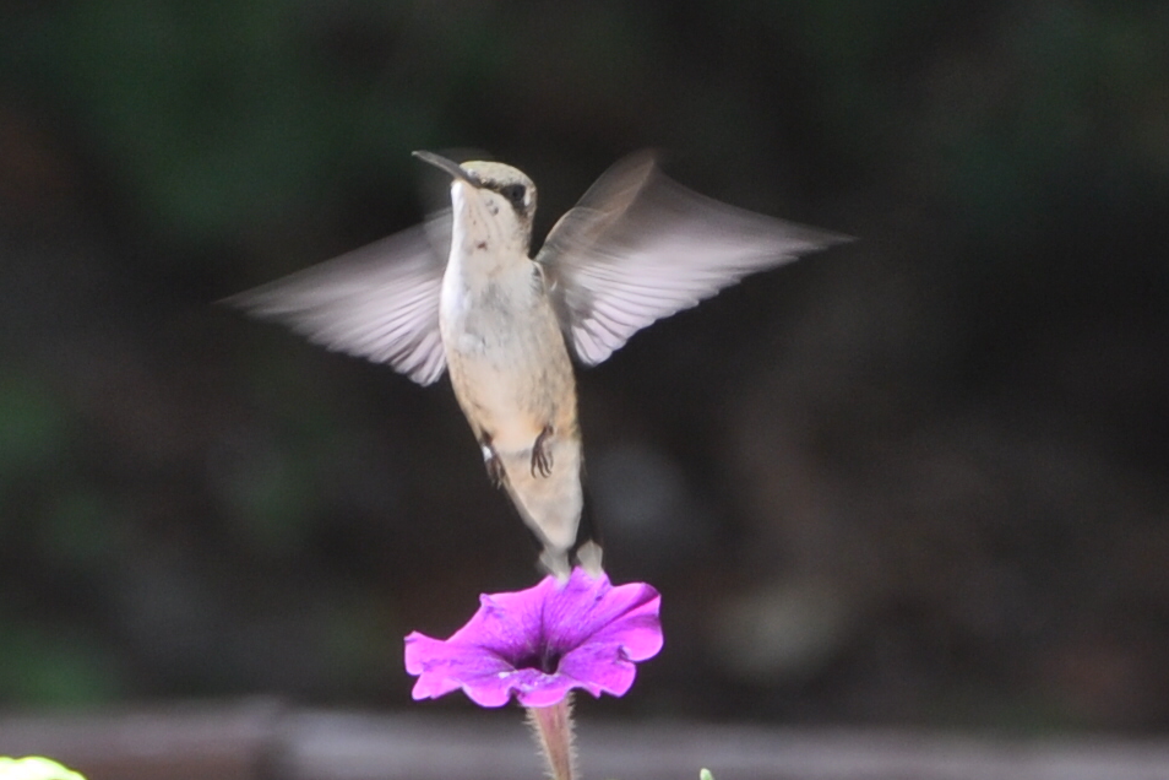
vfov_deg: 8.7
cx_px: 583
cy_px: 391
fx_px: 5147
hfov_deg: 13.0
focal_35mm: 159
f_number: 6.3
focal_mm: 105
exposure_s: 1/160
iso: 200
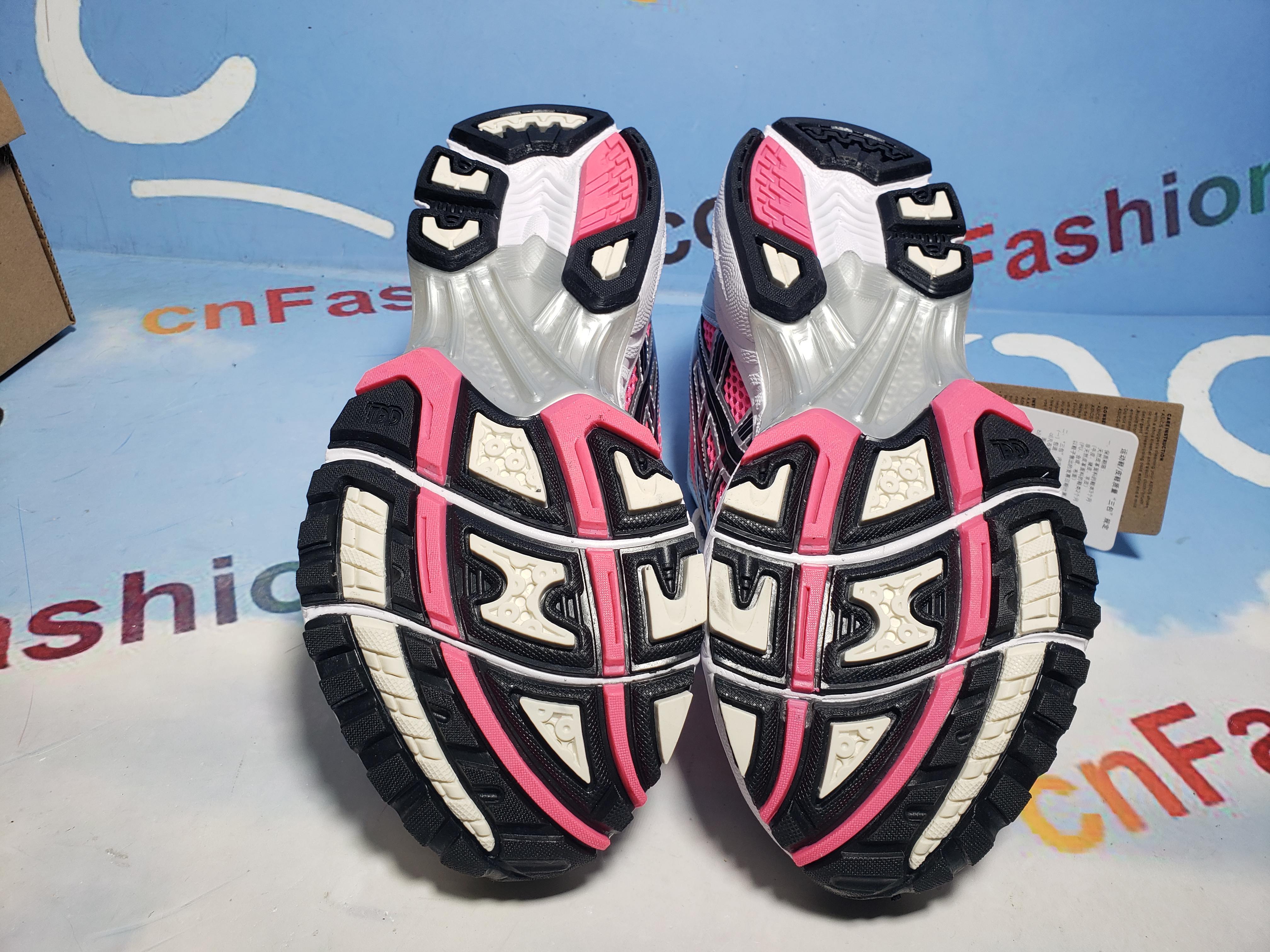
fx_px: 954
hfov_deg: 67.3
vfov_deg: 53.1
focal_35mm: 26
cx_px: 635
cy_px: 476
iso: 50
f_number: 2.4
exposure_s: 1/154
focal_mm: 4.3
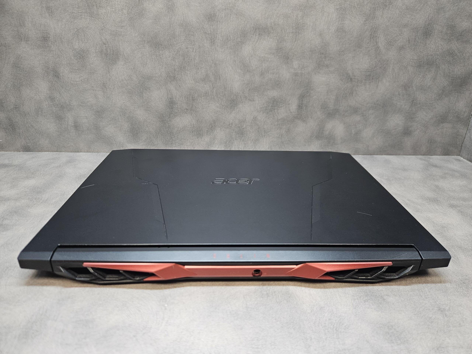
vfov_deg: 58.9
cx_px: 236
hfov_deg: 73.9
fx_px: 314
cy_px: 177
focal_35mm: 23
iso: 500
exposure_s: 1/200
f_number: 1.8
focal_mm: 5.4
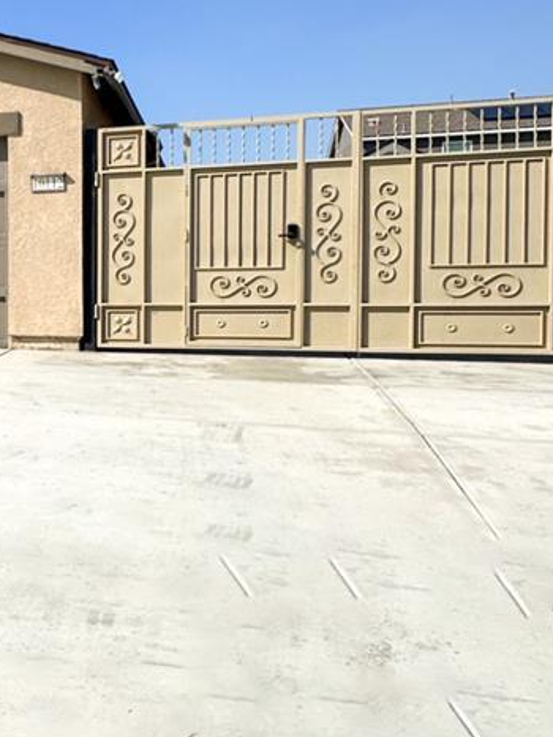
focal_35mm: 45
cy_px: 320
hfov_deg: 26.4
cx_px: -197
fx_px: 959
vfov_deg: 42.0
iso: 50
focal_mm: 2.22
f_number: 2.2
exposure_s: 1/3610
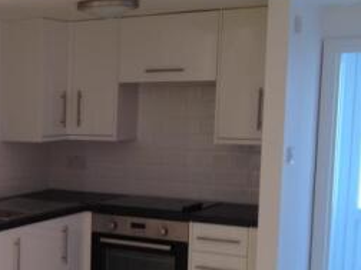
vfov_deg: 18.1
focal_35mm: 81
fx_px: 845
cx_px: -55
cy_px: 205
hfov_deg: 22.5
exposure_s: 1/20
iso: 64
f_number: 2.4
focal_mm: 4.28
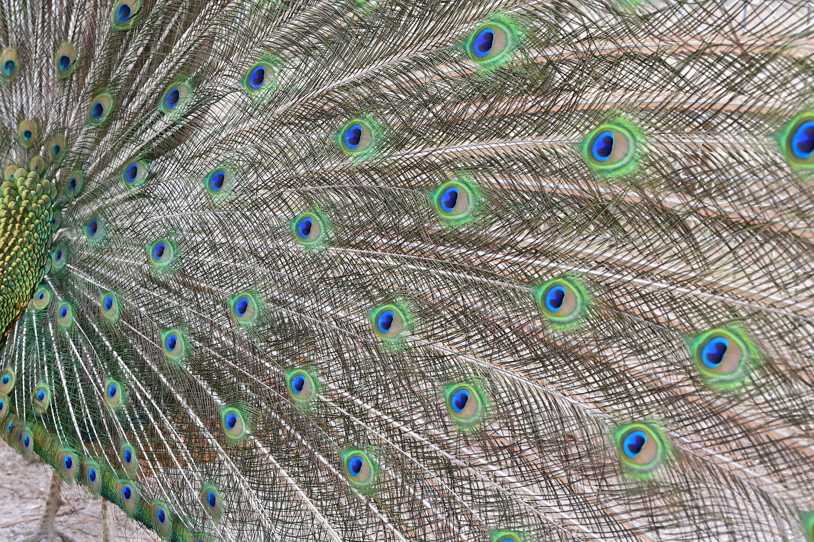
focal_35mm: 65
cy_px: 184
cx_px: 298
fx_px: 1469
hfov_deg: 30.8
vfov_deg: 20.8
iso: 450
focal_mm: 47
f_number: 5.3
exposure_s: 1/160
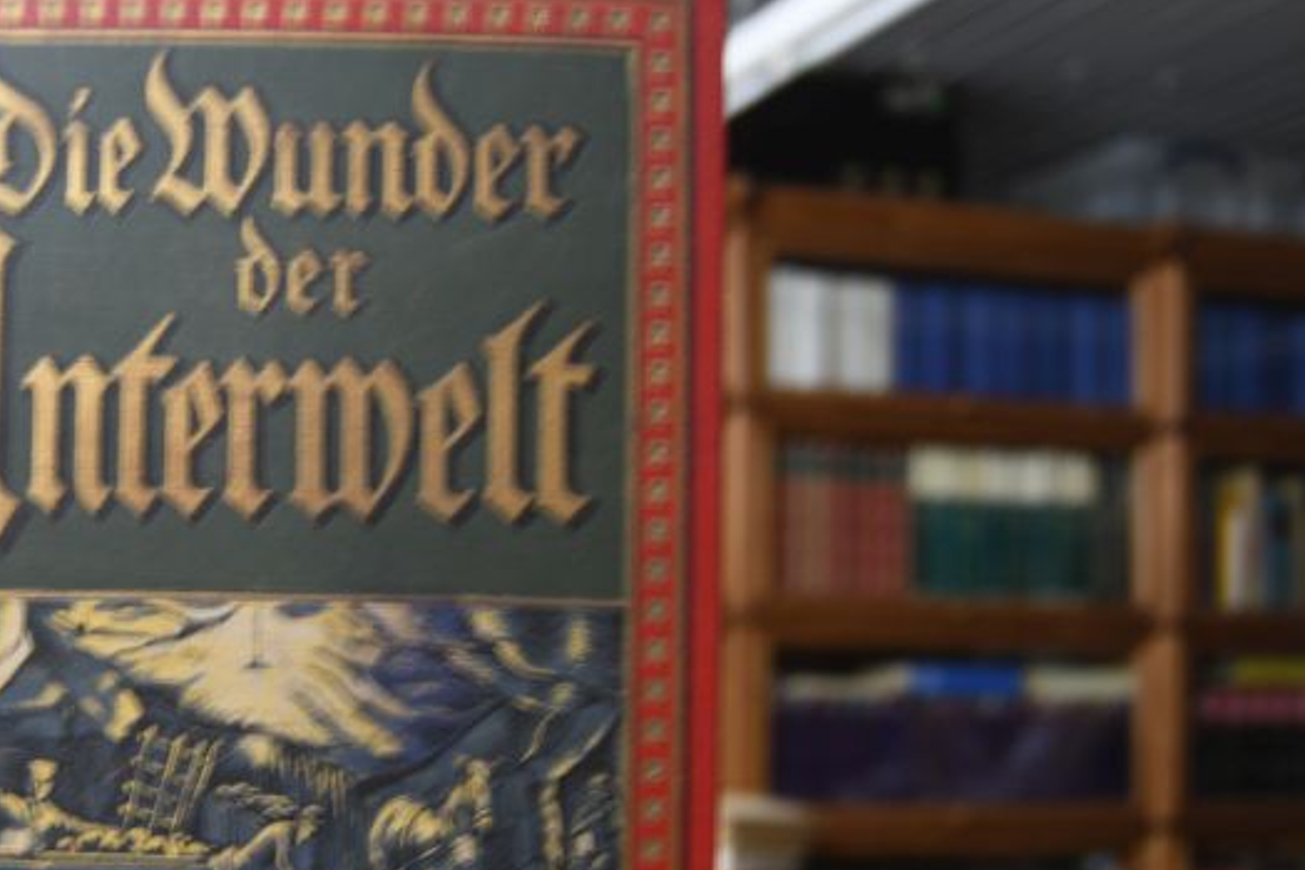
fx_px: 1740
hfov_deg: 39.8
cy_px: 659
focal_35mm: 48
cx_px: 298
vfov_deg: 27.7
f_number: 3.5
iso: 100
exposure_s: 1/3
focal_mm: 19
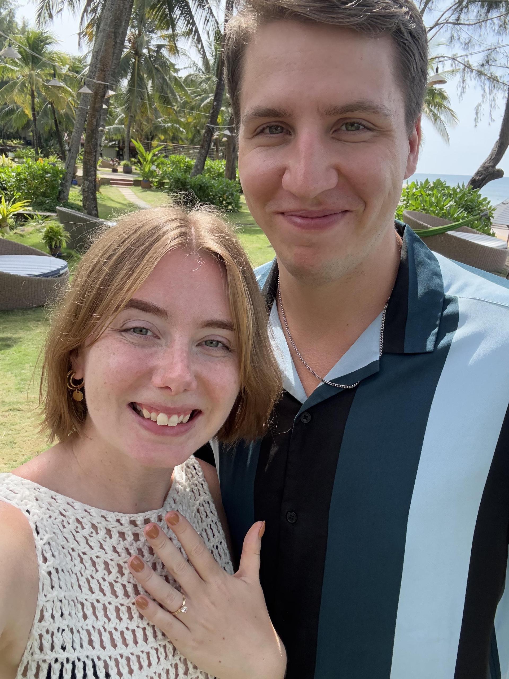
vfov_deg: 60.0
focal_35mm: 30
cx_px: 254
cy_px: 340
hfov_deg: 46.8
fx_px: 588
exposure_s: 1/447
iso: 40
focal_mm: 2.69
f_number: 1.9
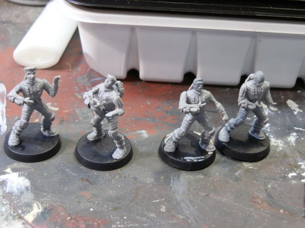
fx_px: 537
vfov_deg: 24.0
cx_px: 152
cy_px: 114
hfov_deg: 31.7
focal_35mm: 61
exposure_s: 1/8
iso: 200
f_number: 3.7
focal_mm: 10.99
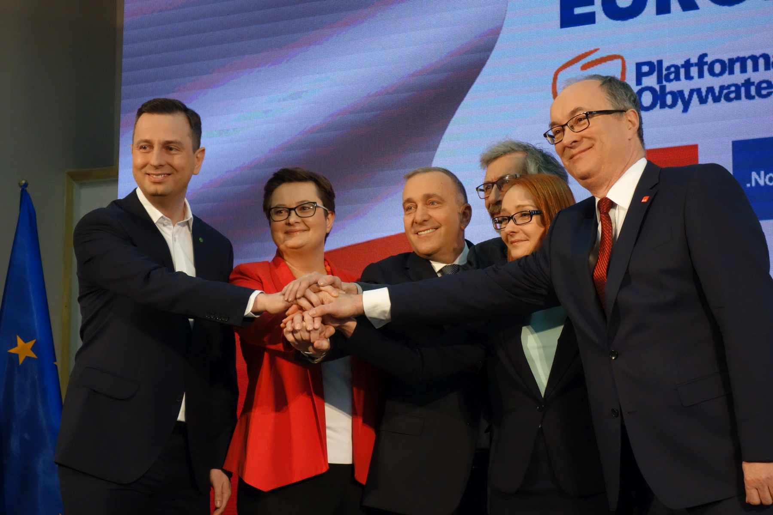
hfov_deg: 24.8
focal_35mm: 82
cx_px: 386
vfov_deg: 16.7
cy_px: 258
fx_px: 1761
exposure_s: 1/100
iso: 1600
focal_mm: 30.46
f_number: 4.5
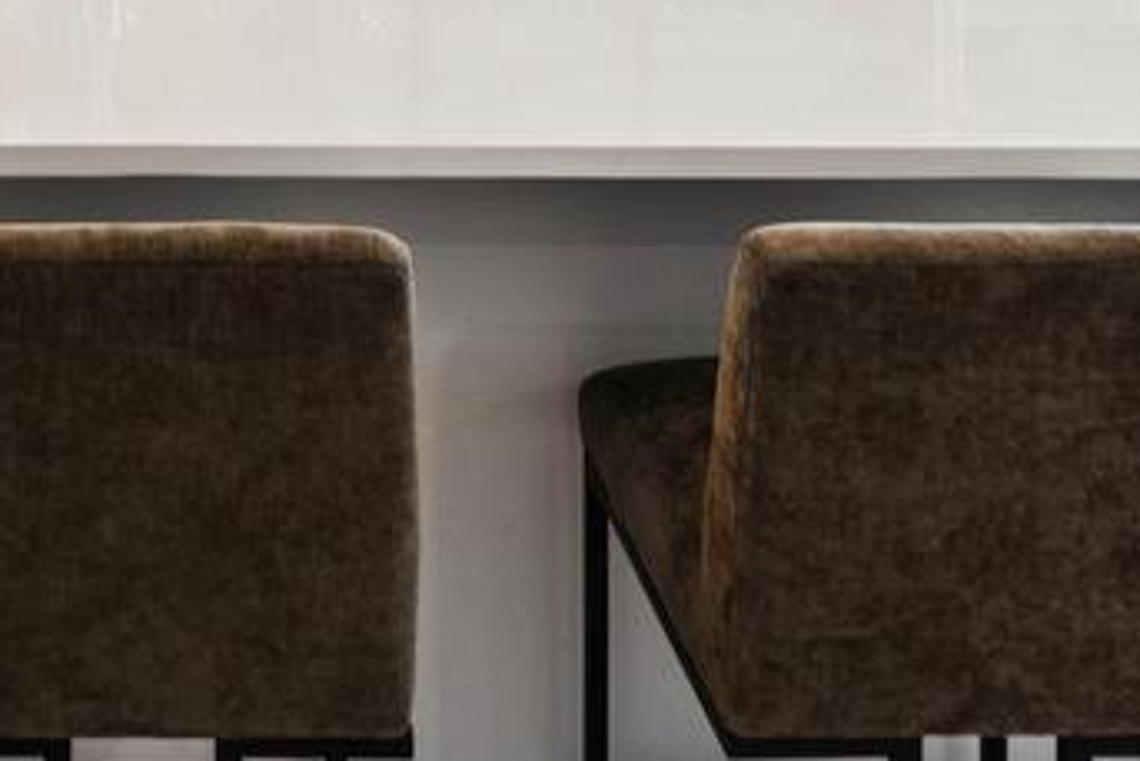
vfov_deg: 17.6
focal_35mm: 63
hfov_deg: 30.5
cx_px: 126
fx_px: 1996
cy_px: -592
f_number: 7.1
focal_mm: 10
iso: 400
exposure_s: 1/60
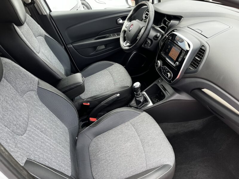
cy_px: 90
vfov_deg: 53.1
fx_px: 180
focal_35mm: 26
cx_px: 120
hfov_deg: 67.3
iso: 64
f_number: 1.6
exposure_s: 1/125
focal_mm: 5.1
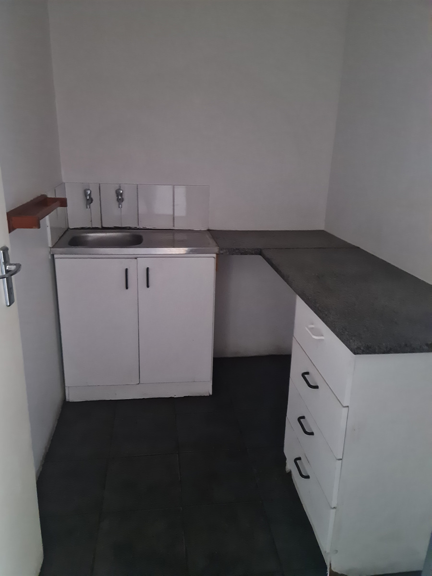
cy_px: 288
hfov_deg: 51.4
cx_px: 216
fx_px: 449
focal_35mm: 27
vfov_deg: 65.3
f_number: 2
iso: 1000
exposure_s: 1/17
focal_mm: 5.9
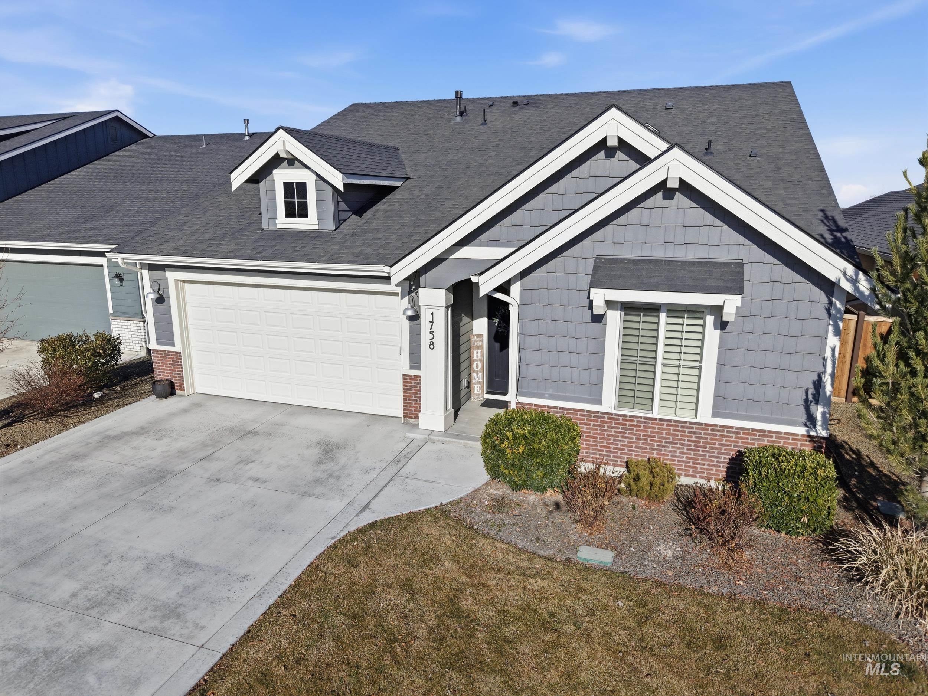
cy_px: 348
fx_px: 643
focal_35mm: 24
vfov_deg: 56.8
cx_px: 464
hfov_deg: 71.6
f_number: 1.8
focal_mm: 8.7
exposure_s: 1/1000
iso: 140
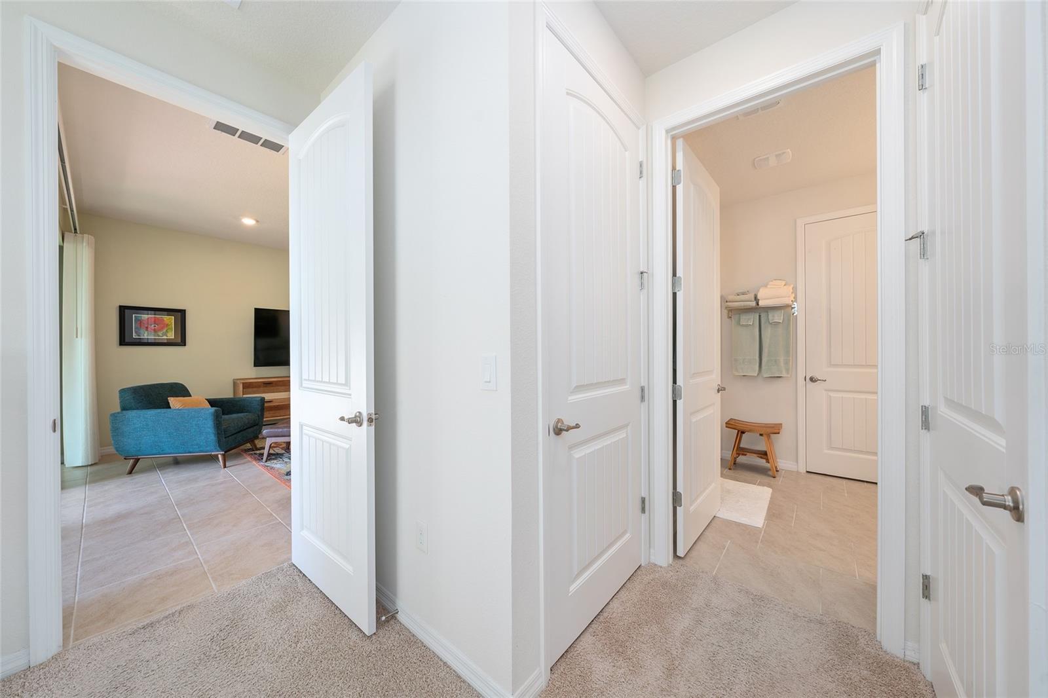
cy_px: 349
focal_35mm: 13
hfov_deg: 108.3
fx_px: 378
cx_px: 524
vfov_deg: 85.4
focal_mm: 13
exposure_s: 1/10
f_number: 7.1
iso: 100
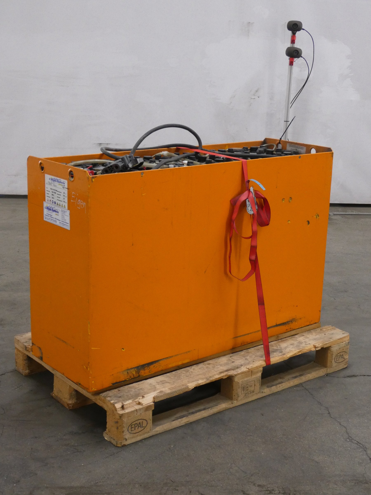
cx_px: 186
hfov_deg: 29.1
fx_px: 715
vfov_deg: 38.2
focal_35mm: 50
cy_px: 248
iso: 500
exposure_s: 1/80
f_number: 3.9
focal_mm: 9
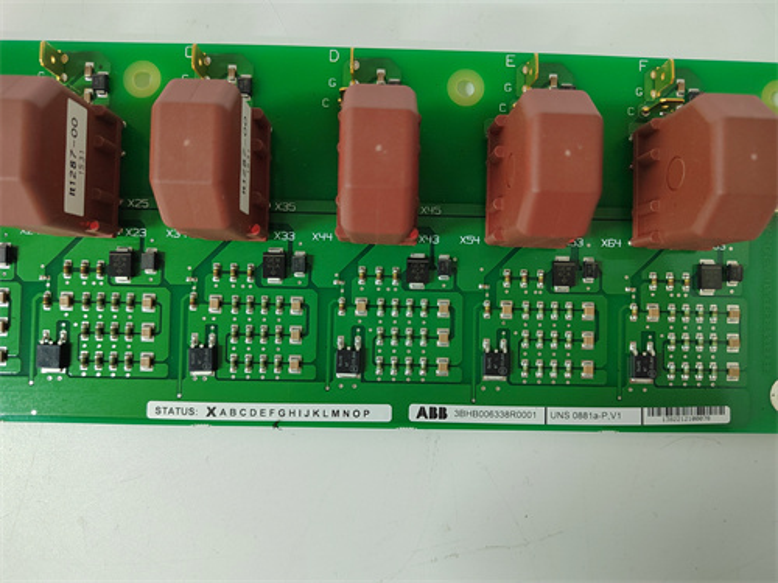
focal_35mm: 23
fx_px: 517
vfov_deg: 58.9
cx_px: 389
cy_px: 292
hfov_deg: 73.9
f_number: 1.9
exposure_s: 1/50
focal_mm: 5.52
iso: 1550
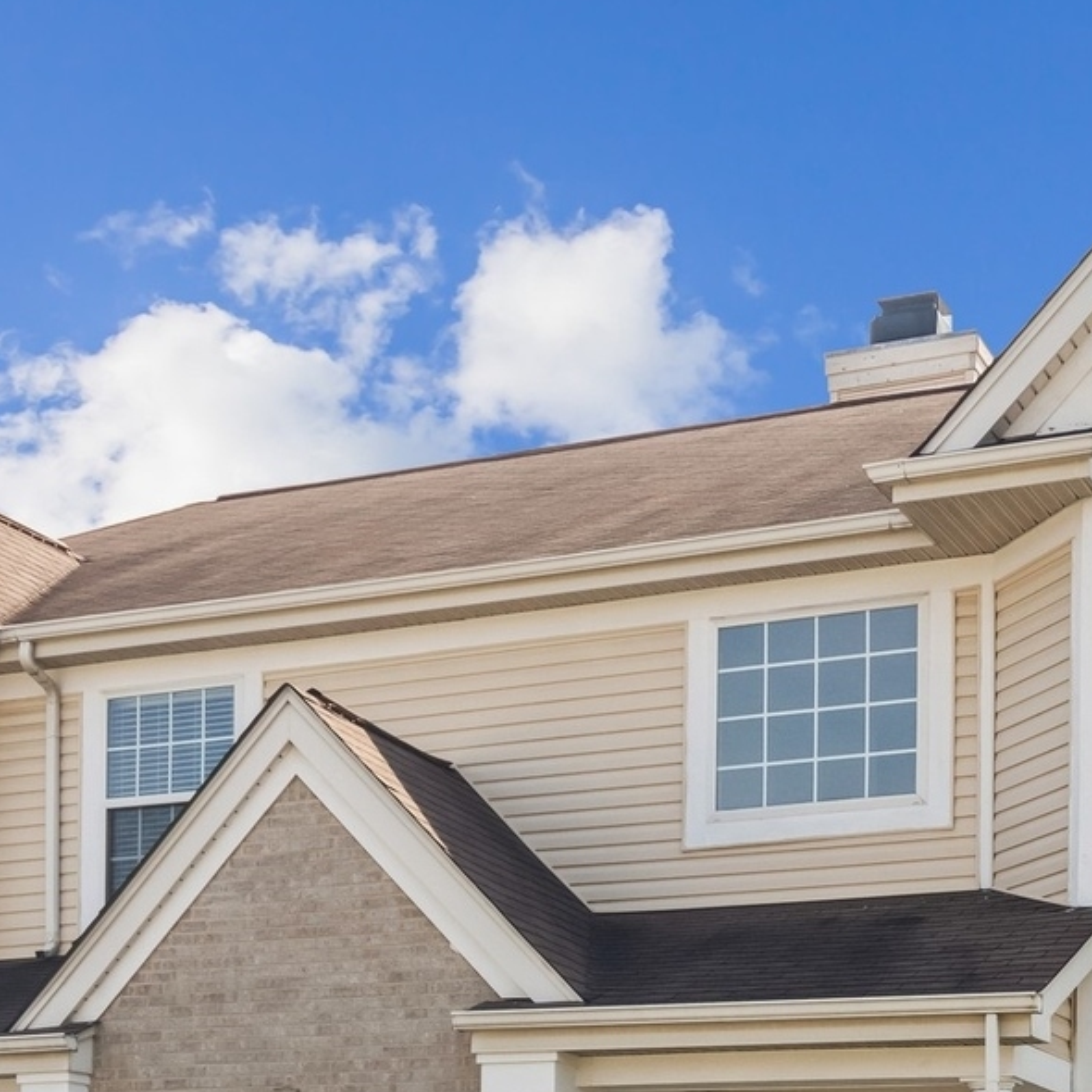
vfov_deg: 24.1
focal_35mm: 70
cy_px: 924
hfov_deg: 24.7
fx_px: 2498
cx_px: 585
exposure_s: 1/1250
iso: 200
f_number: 8
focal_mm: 20
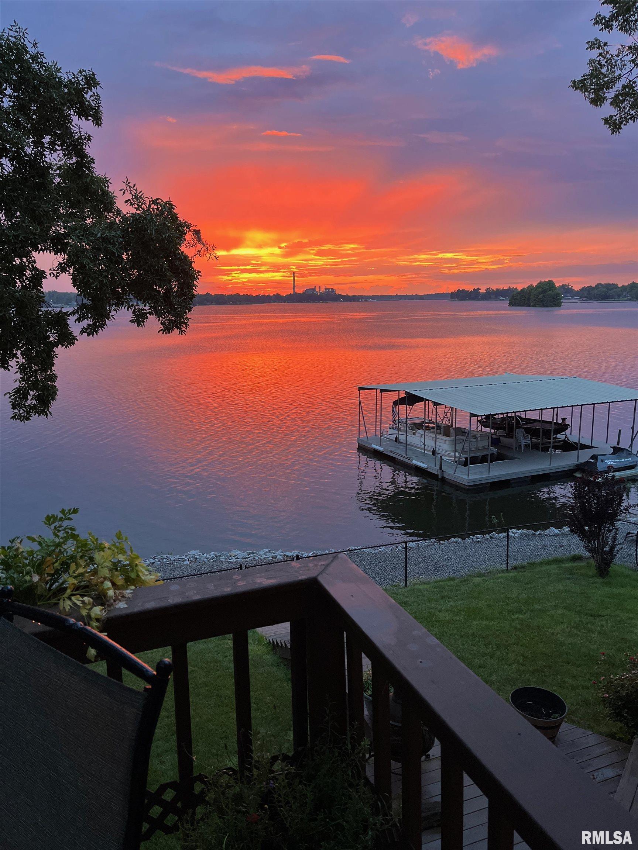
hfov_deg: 53.1
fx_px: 639
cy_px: 425
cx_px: 319
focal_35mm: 26
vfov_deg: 67.3
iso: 250
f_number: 1.6
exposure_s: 1/60
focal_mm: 5.1
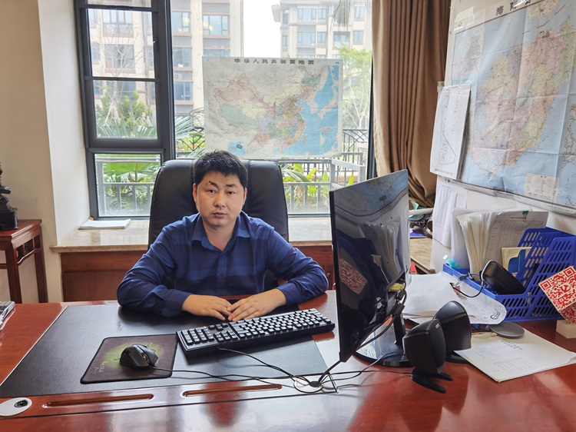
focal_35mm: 27
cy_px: 216
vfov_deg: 51.3
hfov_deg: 65.3
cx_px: 288
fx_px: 449
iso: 100
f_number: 1.9
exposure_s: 1/50
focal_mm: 6.71
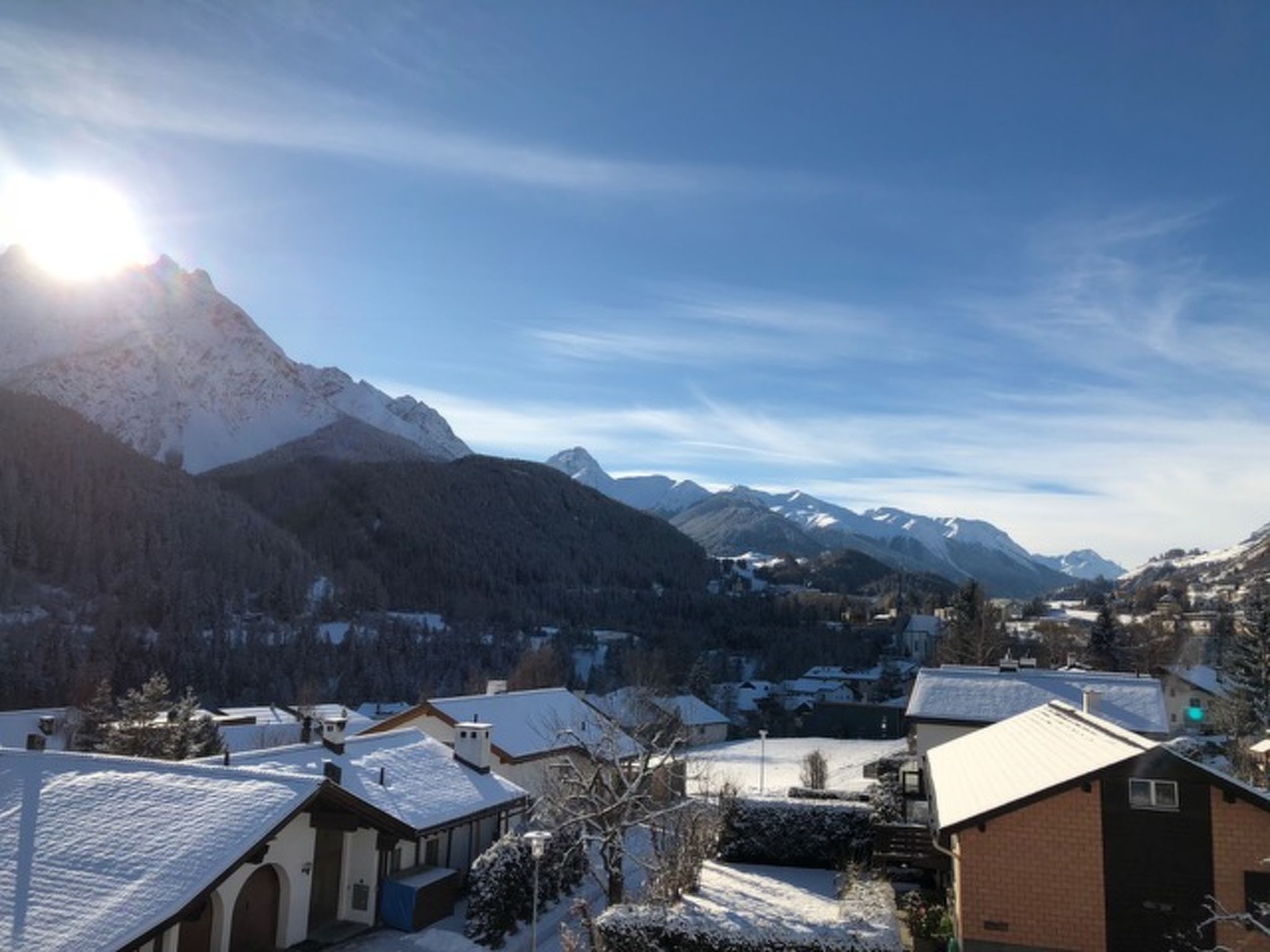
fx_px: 1064
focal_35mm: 29
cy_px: 476
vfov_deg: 48.2
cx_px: 635
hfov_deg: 61.7
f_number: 1.8
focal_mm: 3.99
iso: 25
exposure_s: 1/3247
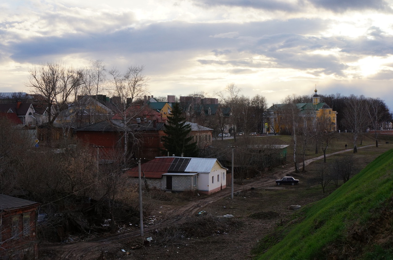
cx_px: 196
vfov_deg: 21.5
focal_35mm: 63
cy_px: 130
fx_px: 686
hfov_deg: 32.0
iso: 400
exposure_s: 1/320
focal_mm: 42
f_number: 9
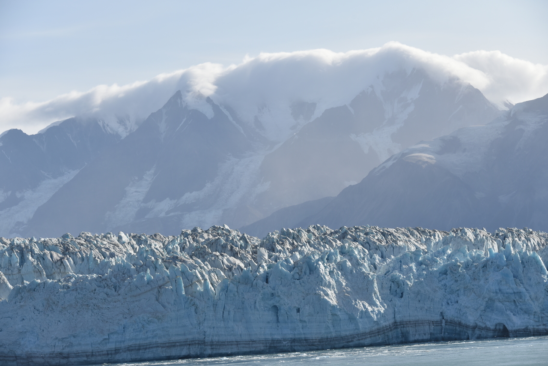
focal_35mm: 122
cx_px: 274
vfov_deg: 11.2
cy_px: 183
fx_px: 1857
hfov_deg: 16.8
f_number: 9
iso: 100
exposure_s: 1/320
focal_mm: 122
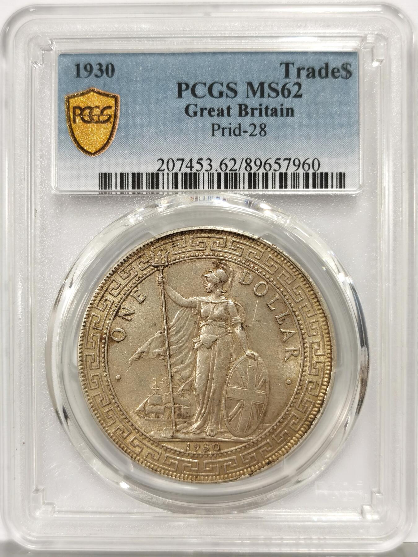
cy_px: 278
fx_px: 869
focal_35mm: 54
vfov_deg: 35.5
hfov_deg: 27.0
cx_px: 209
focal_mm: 5.56
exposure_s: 1/100
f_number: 16
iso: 125
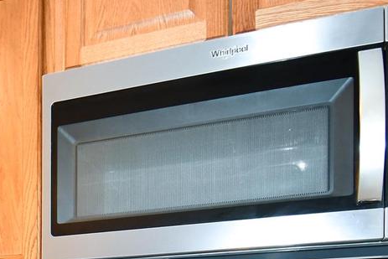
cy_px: 374
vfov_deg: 21.0
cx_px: -73
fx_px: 604
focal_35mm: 56
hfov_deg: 30.5
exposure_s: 1/60
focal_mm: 12
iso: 800
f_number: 4
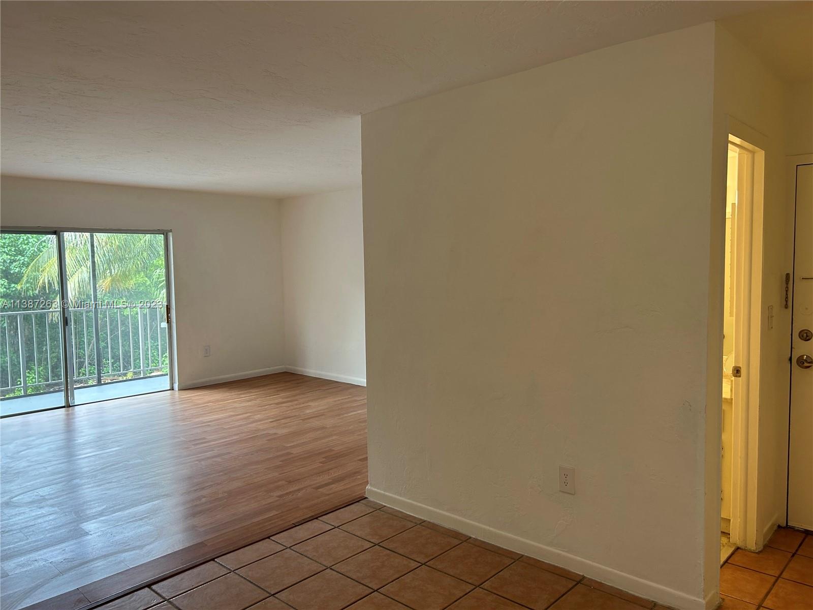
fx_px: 611
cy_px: 305
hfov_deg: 67.3
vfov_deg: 53.1
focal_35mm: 26
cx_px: 406
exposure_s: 1/120
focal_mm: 5.7
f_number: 1.5
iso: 80
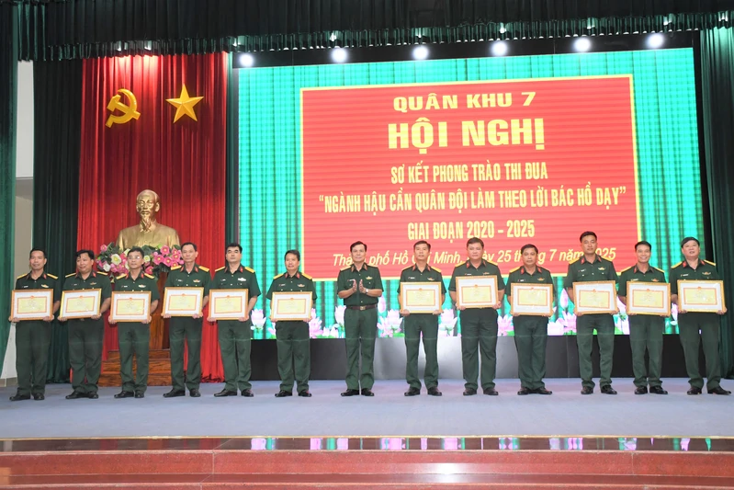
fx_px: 795
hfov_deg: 49.5
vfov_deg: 34.2
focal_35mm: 39
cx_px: 367
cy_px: 245
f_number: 4.5
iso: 2000
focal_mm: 26
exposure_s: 1/160
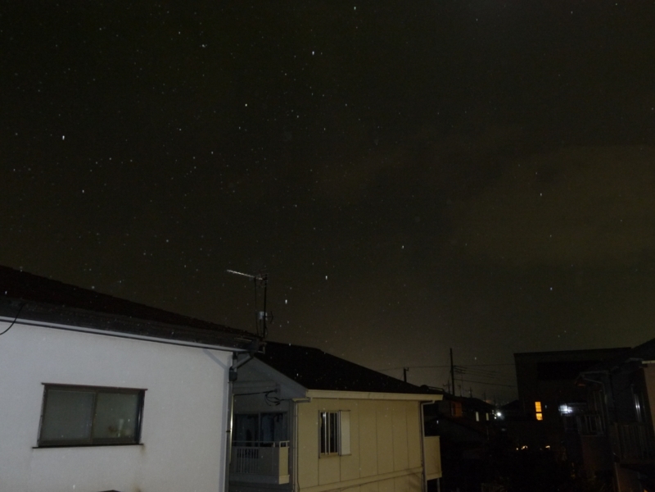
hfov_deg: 60.0
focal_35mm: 30
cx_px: 328
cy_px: 246
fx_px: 568
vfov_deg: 46.8
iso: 800
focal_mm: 15
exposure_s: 2
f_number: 7.1
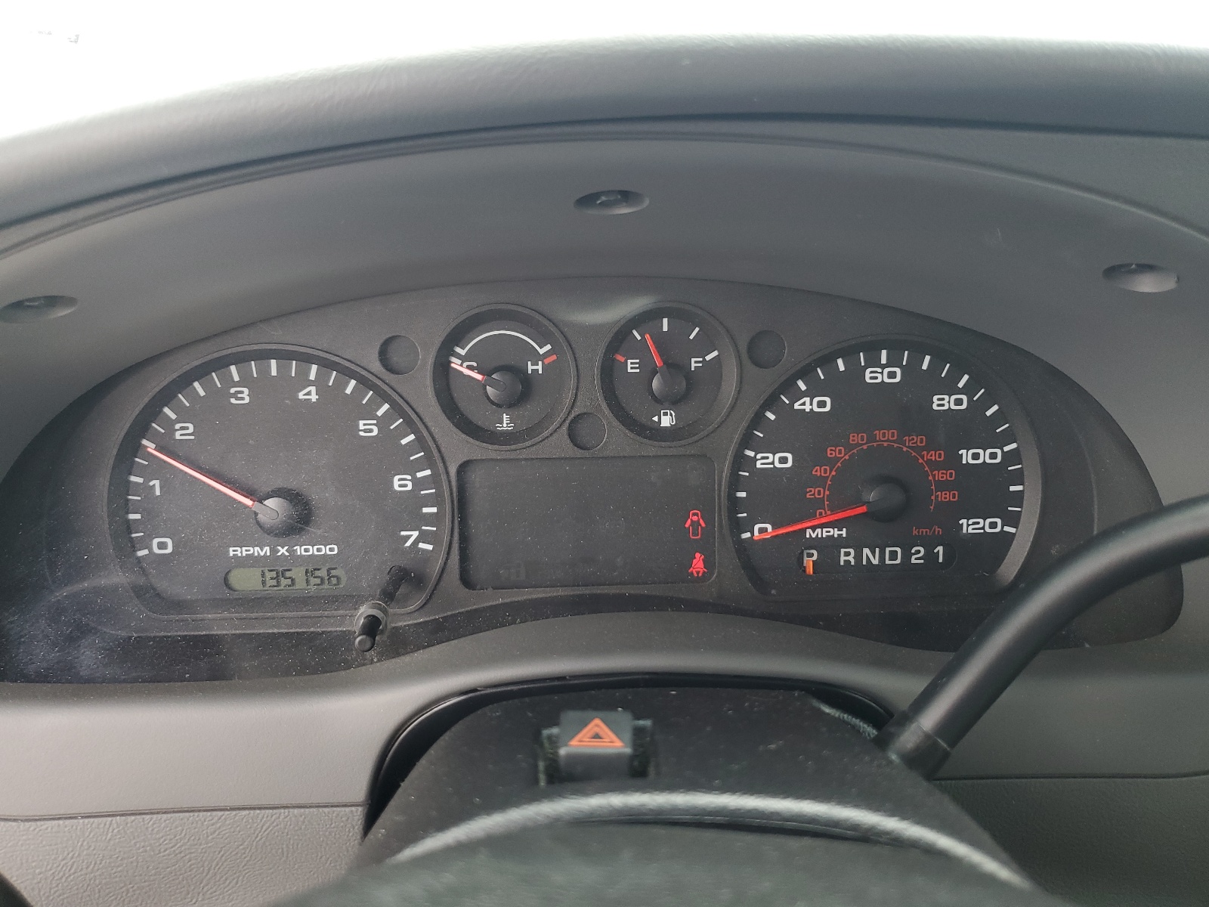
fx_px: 908
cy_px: 454
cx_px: 604
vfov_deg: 53.1
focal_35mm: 26
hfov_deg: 67.3
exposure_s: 1/120
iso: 72
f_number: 1.5
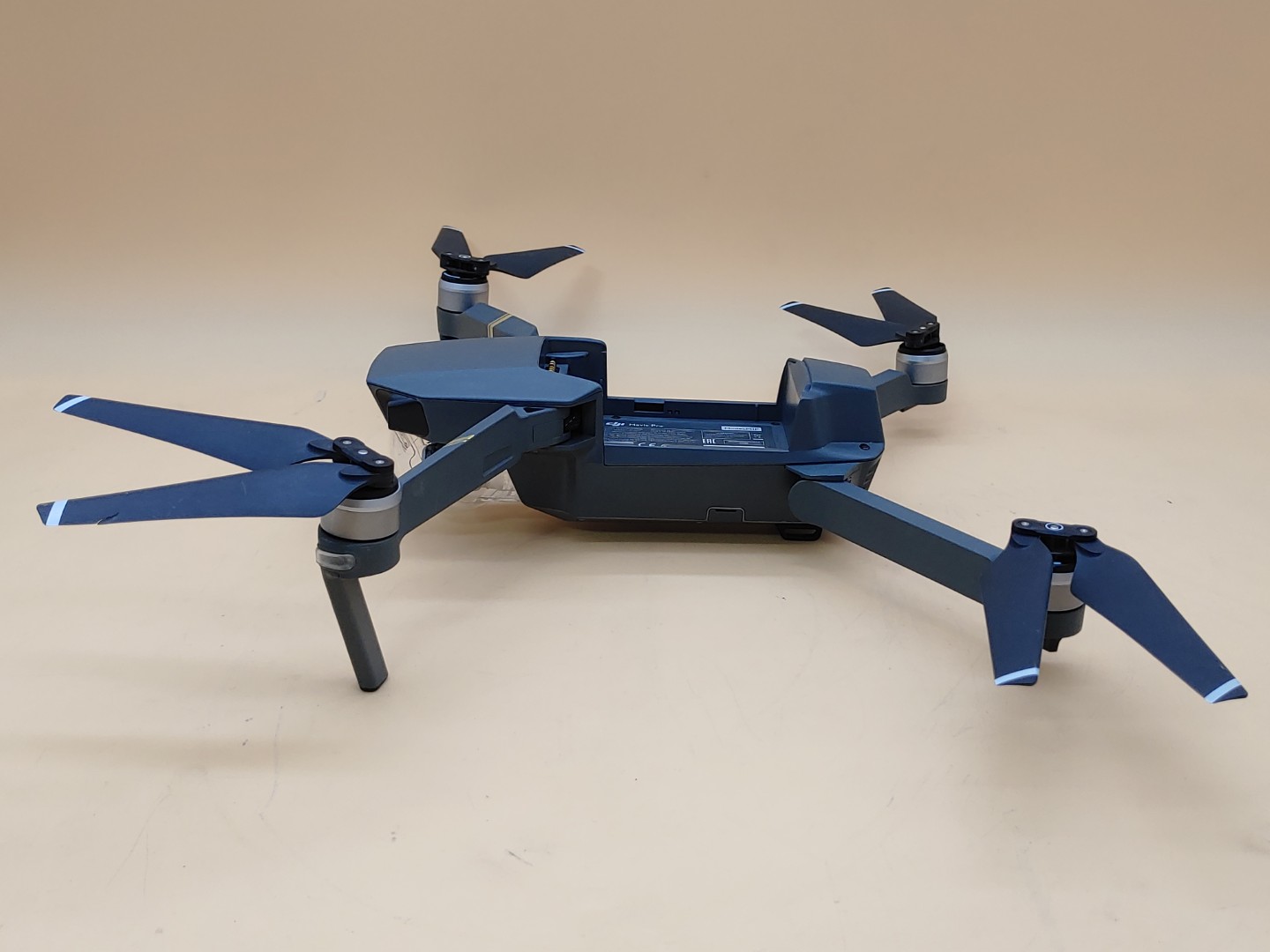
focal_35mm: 39
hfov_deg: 47.9
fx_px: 1431
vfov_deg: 36.8
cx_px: 635
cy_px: 476
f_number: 1.8
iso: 50
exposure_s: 1/100
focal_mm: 4.36
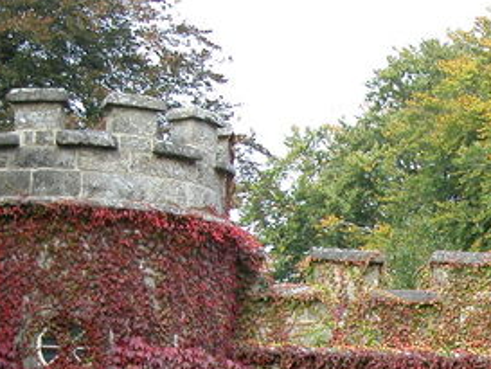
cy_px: 527
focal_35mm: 217
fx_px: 3079
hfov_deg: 9.0
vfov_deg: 6.8
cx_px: 523
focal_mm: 18.8
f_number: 3.3
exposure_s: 1/86.4
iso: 100
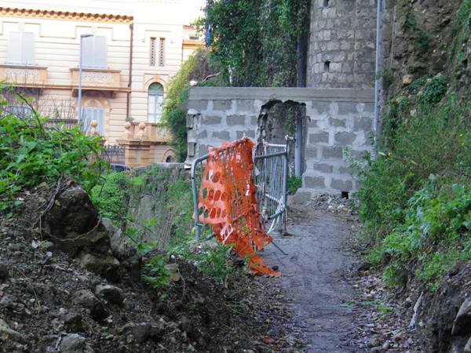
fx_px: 1374
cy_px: 176
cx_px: 236
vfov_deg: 14.6
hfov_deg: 19.4
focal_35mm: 101
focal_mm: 17.9
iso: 160
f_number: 5.3
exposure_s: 1/80
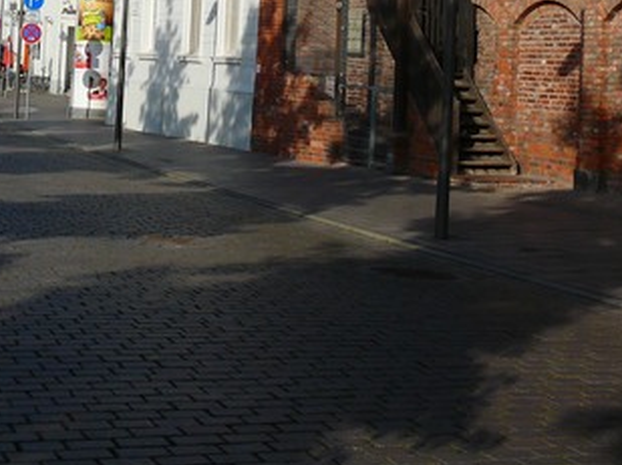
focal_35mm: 85
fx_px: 1526
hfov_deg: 23.0
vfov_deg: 16.6
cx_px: 240
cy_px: -87
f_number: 5.6
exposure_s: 1/200
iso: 100
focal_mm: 7.4
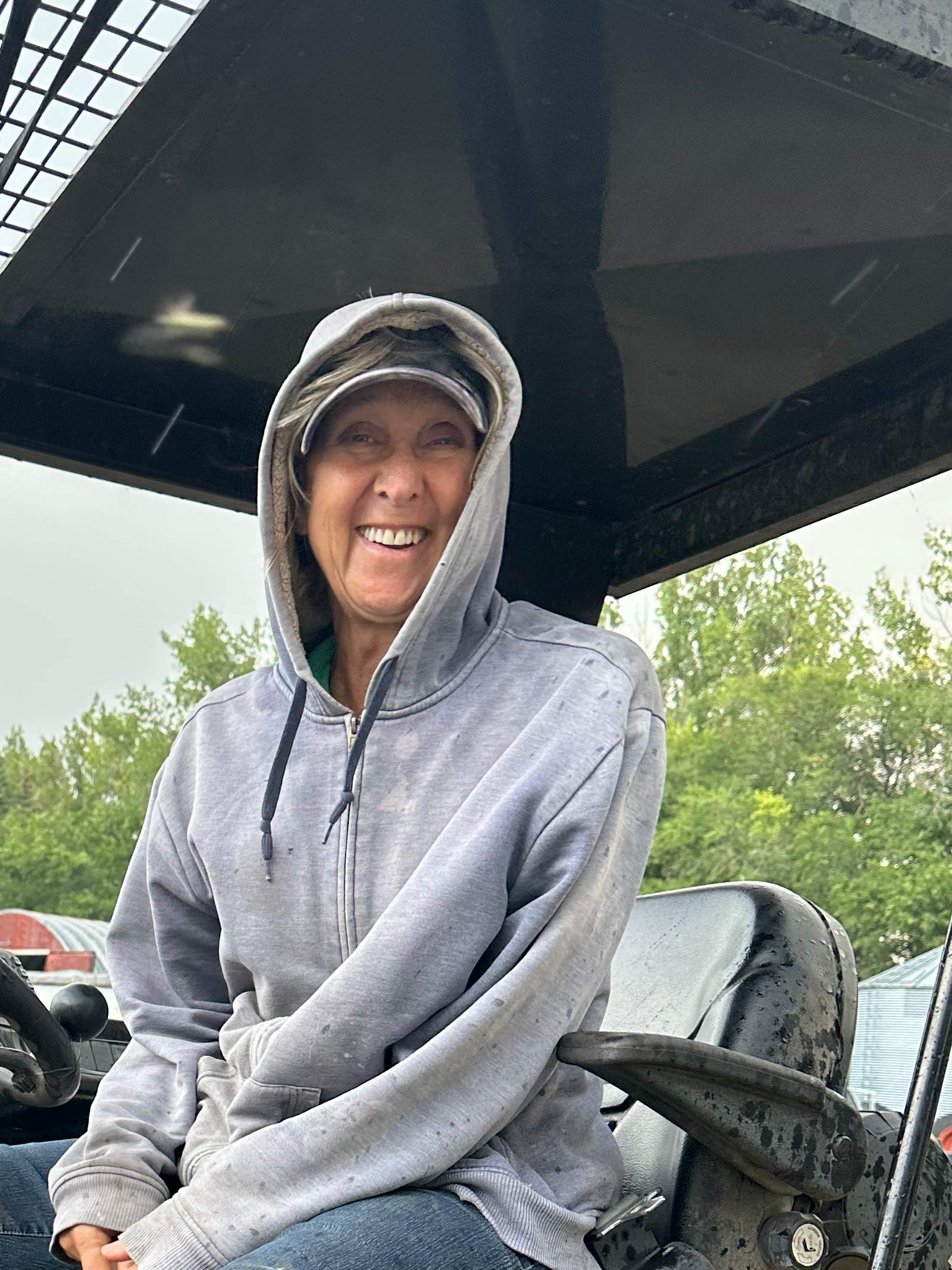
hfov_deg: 30.1
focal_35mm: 46
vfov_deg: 39.7
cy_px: 1006
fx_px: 1687
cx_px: 85
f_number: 1.78
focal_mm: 6.86
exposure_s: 1/121
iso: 125
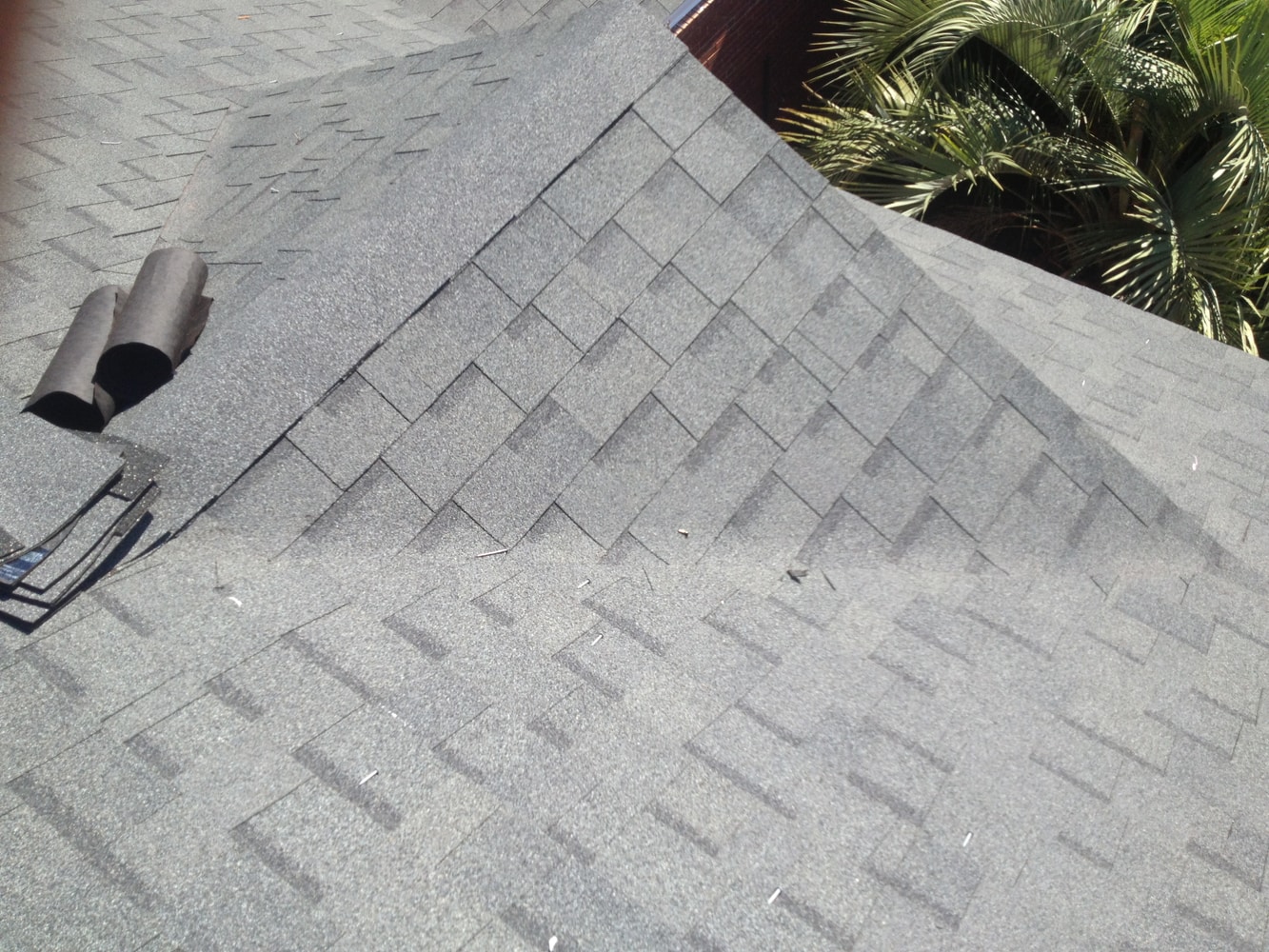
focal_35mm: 35
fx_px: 1283
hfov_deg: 52.6
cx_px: 634
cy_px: 476
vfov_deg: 40.7
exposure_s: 1/767
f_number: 2.4
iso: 50
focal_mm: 4.28
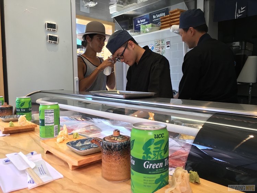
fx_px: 215
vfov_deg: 48.3
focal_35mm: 29
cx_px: 128
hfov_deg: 61.6
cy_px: 96
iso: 40
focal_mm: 4.15
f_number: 2.2
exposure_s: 1/120
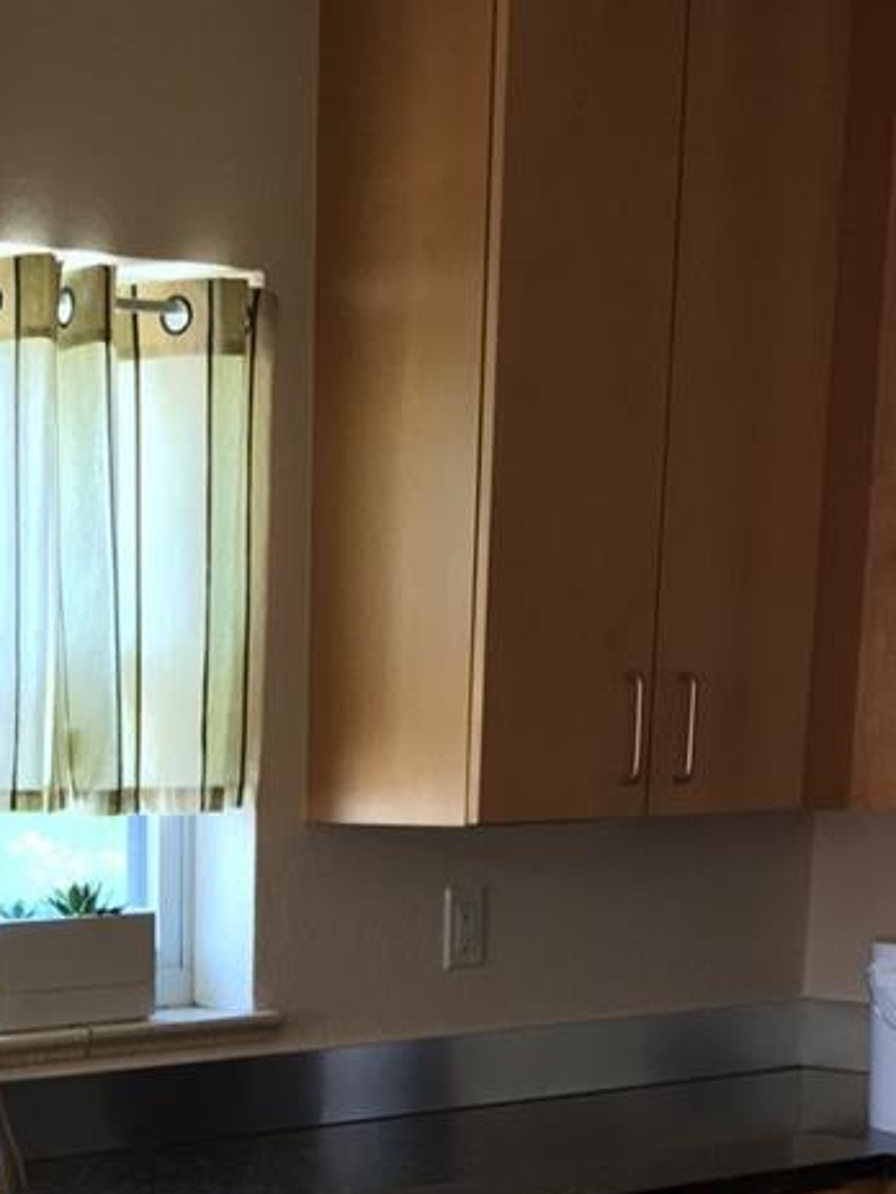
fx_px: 2588
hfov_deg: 19.0
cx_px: -26
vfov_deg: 23.8
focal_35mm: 75
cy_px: 1413
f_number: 2.2
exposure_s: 1/30
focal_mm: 4.15
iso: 80
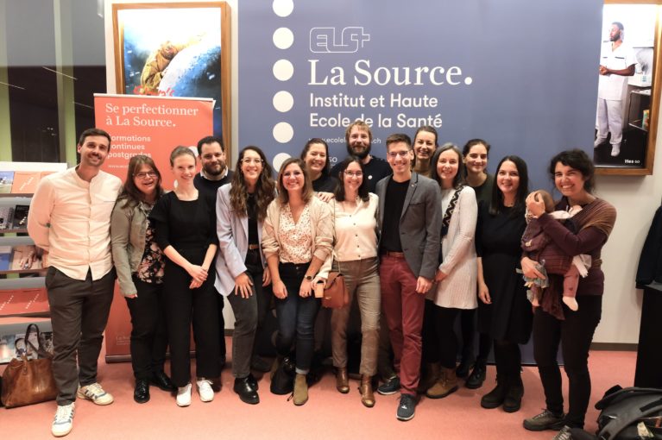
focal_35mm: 24
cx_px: 331
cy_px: 220
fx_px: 441
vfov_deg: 53.1
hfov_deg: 73.8
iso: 3200
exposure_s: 1/25
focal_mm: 16
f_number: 5.6
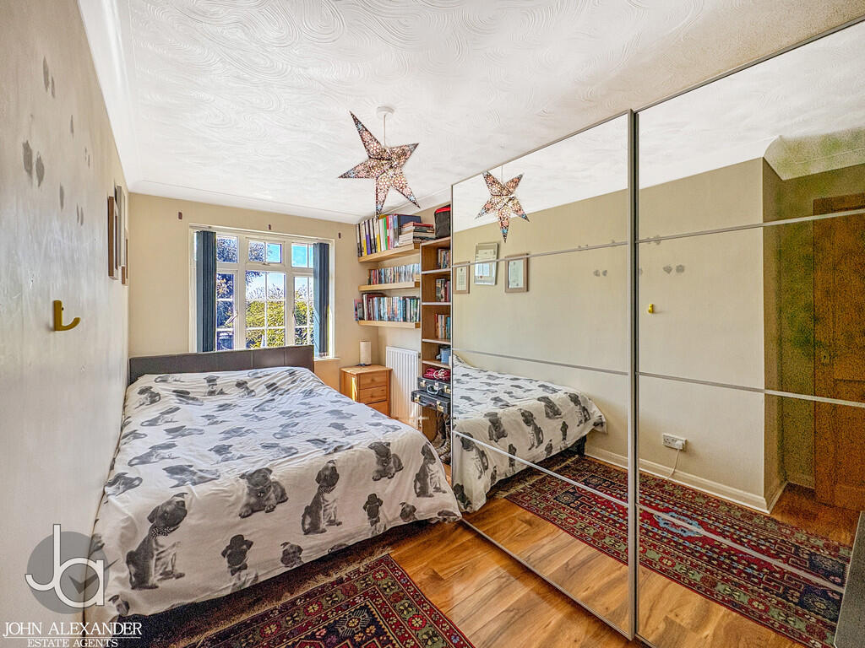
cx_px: 432
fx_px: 350
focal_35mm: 14
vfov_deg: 85.7
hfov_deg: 102.1
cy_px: 324
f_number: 2.2
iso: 125
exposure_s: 1/115
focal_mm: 2.22
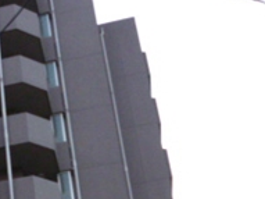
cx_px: -26
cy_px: 296
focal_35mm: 88
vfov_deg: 15.5
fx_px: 673
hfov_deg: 21.2
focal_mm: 5
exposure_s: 1/60
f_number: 3.1
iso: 500
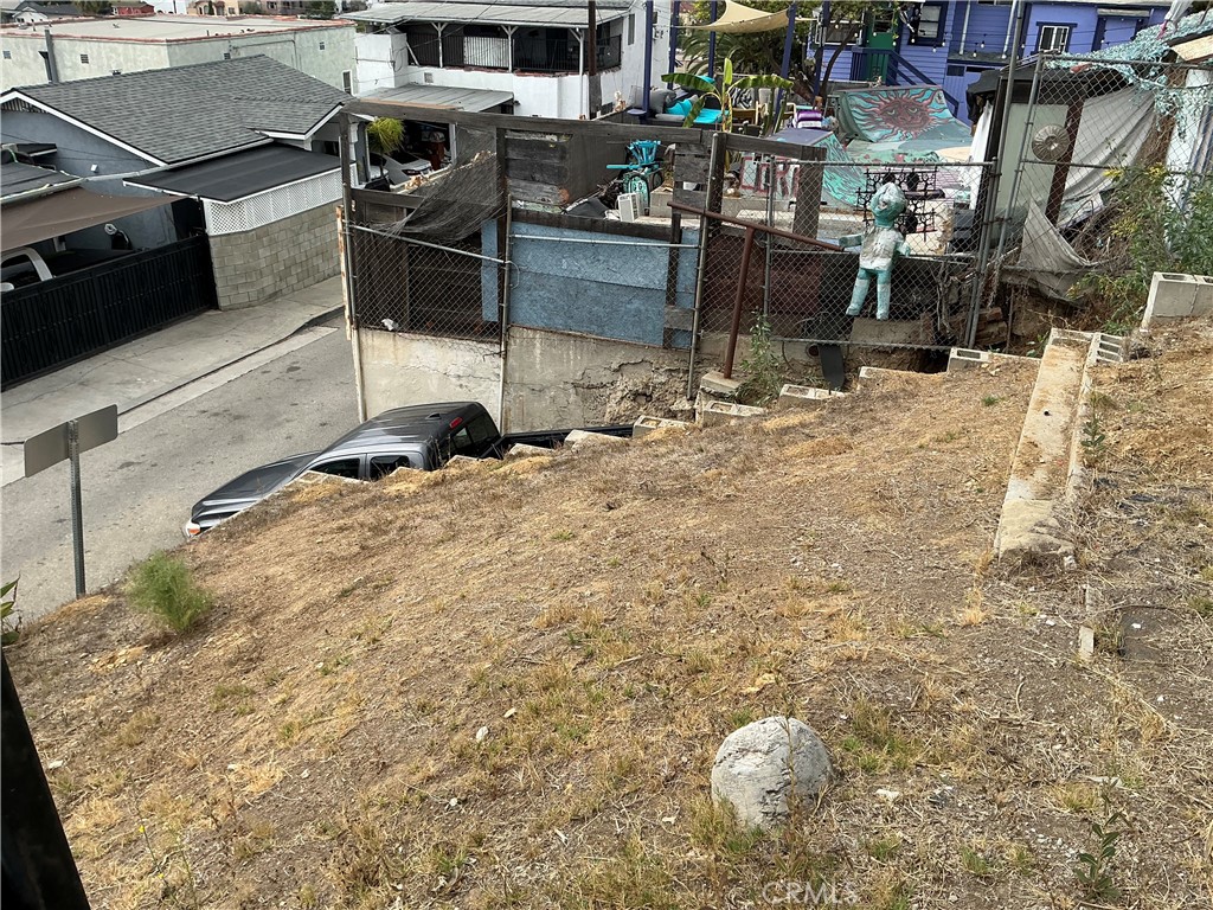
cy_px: 455
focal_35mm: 28
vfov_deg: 49.7
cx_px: 606
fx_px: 981
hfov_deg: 63.4
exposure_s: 1/1121
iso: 25
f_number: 1.8
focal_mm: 3
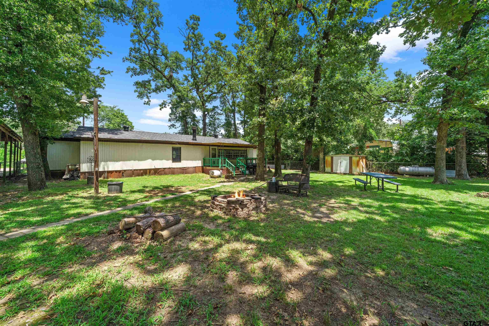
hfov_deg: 112.6
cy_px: 163
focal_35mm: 12
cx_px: 244
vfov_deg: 90.0
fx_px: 163
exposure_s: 1/250
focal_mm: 12
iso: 500
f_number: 9
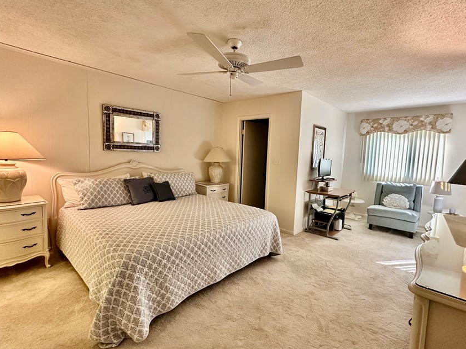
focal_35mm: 17
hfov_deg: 91.0
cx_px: 245
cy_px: 176
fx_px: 229
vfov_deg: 74.7
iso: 320
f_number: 2.2
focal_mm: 2.22
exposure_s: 1/120
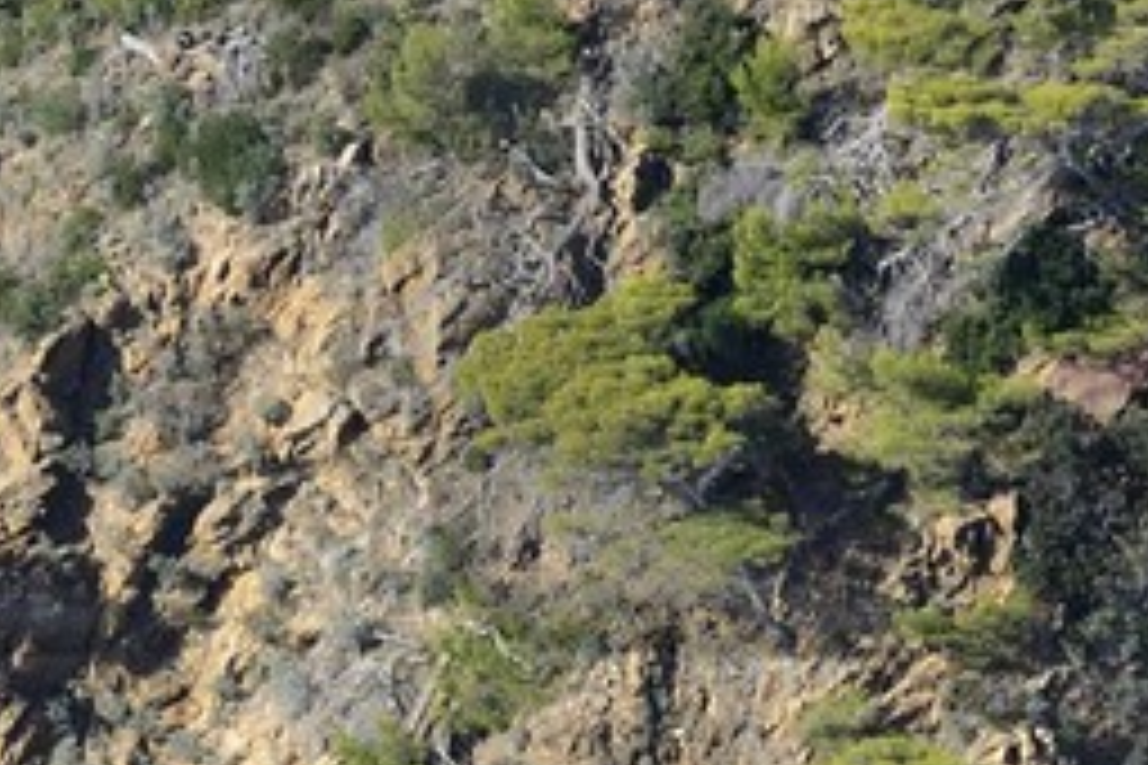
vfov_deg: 2.2
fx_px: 20375
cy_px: -76
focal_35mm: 639
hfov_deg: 3.2
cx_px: -401
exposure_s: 1/1600
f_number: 8
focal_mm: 102
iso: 800
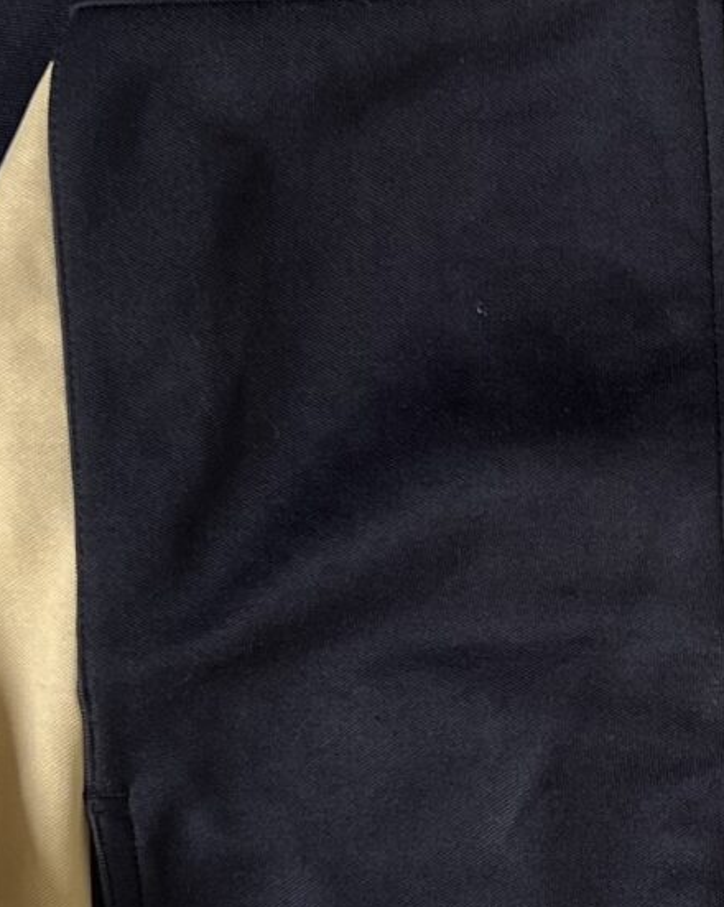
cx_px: 833
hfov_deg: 12.8
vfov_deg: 16.3
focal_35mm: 118
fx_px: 3164
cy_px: 574
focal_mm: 5.7
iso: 40
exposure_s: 1/121
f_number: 1.5
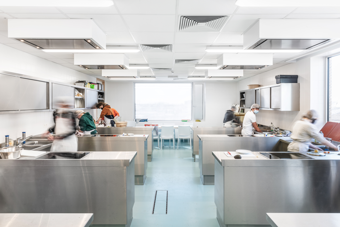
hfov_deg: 73.7
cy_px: 114
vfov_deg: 53.1
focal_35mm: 24
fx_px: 227
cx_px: 170
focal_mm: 24
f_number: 14
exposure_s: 1/2.5
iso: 100
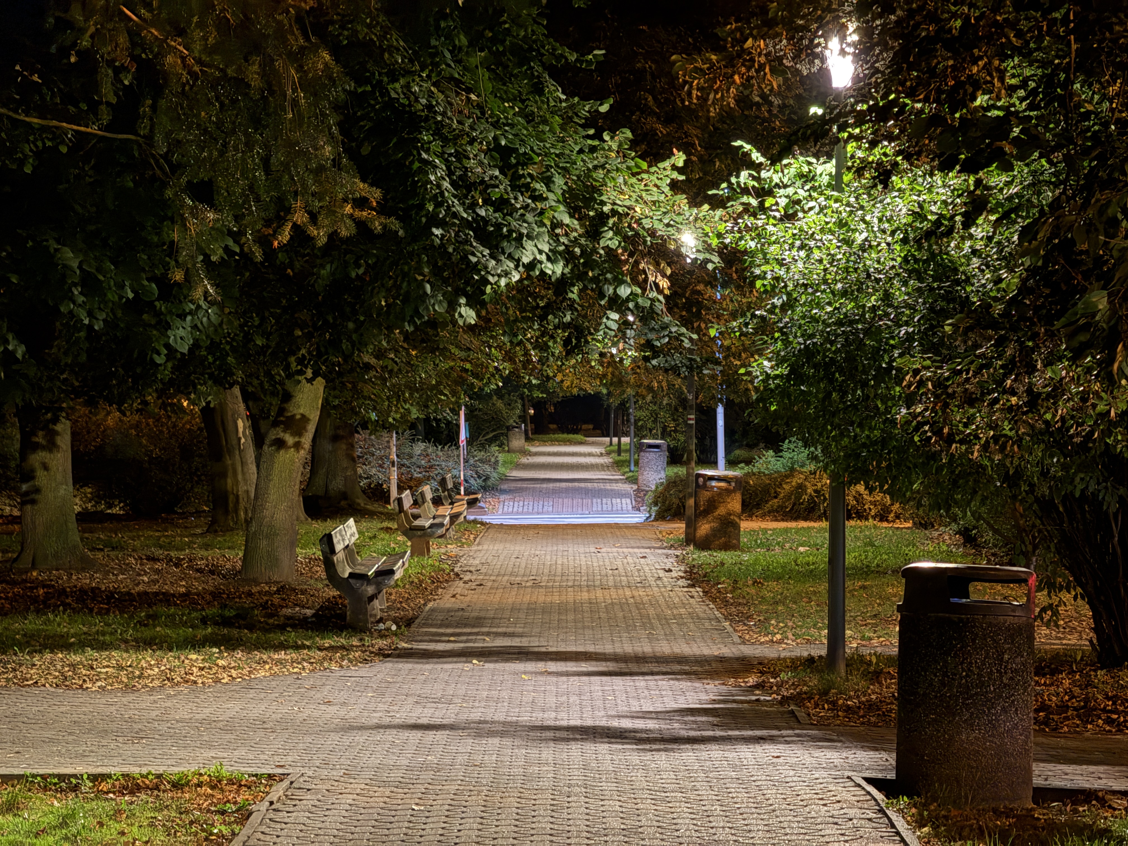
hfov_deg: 16.4
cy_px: 423
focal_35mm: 120
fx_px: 3910
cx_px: 564
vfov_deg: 12.3
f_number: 2.8
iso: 1000
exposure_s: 1/8
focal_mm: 15.66
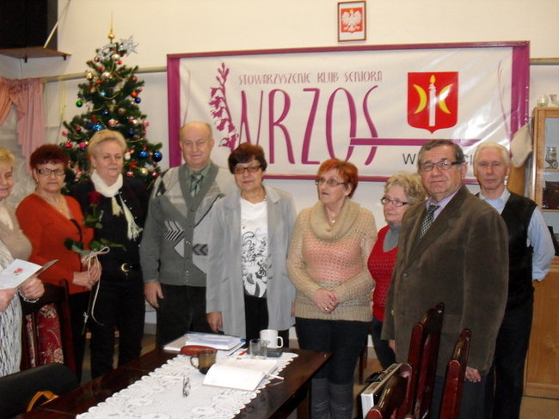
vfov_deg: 37.7
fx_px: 614
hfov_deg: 49.0
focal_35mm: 38
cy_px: 210
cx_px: 280
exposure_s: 1/45
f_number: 2.8
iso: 200
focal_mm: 6.3
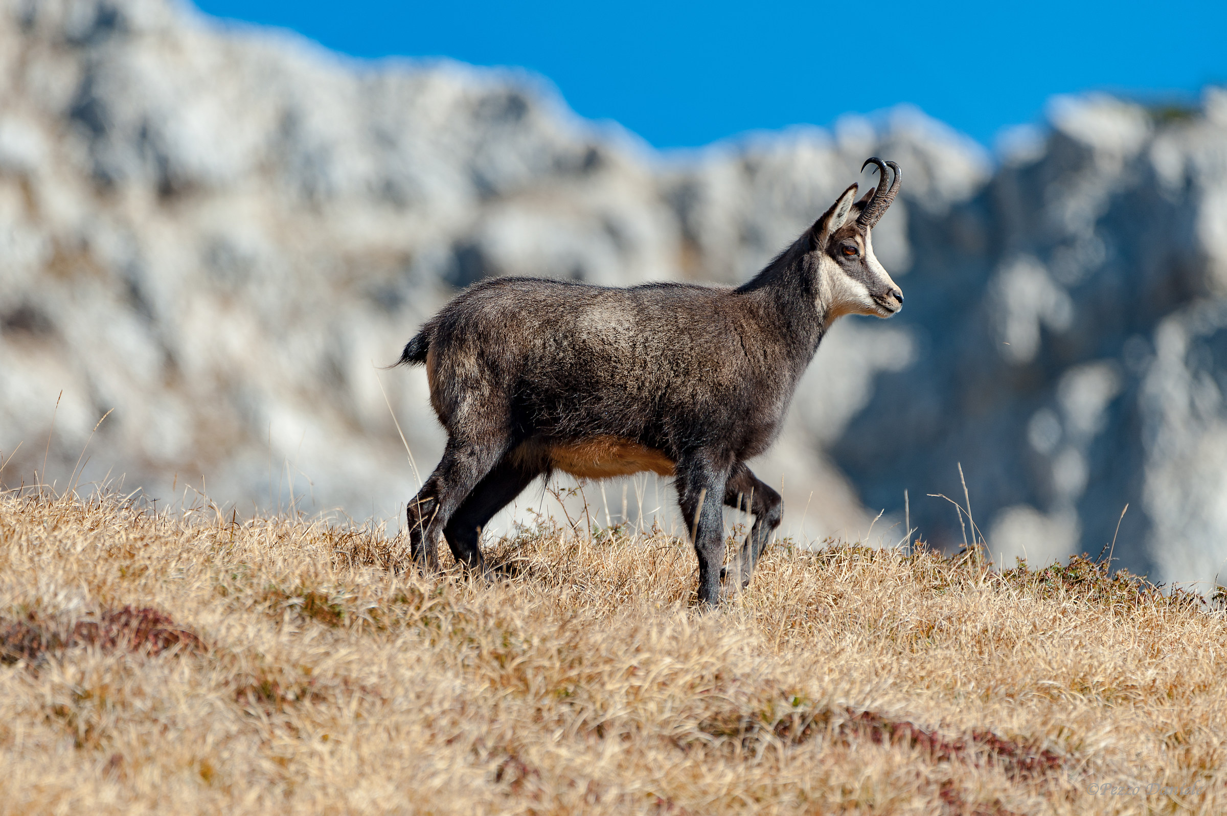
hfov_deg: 3.8
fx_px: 18730
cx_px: 614
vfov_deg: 2.5
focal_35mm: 550
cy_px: 408
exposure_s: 1/500
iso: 200
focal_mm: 550
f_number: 6.3
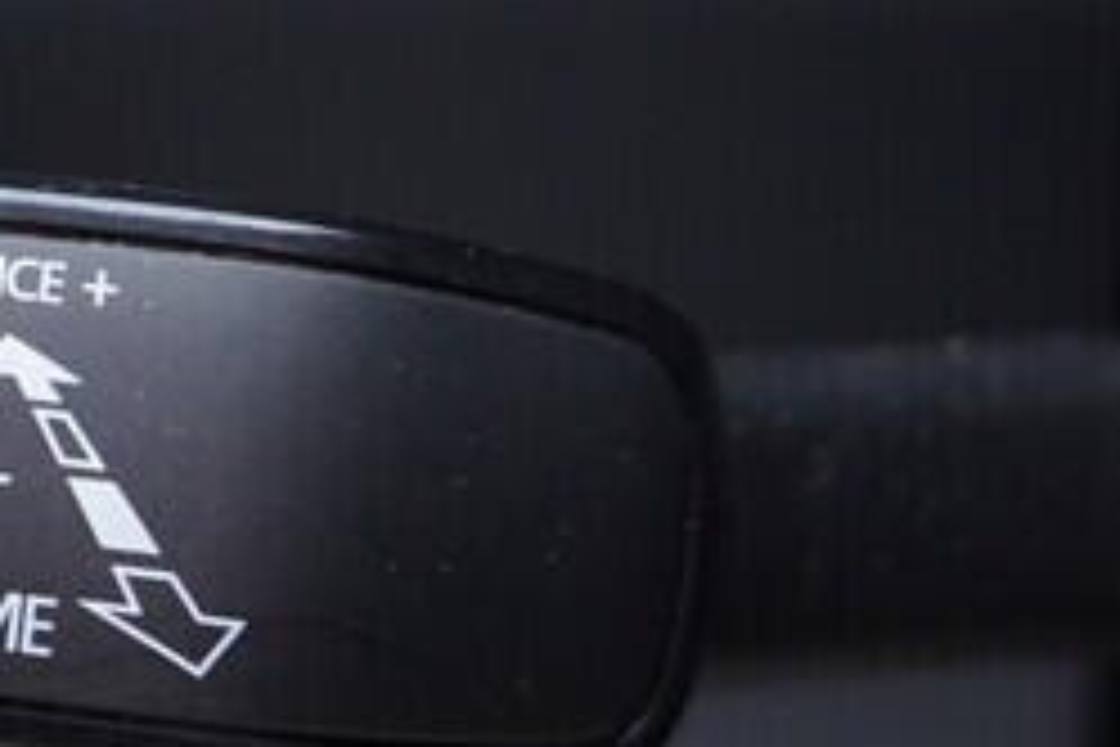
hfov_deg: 13.3
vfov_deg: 9.3
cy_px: 452
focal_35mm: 148
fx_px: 4604
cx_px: -360
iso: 400
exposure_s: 1/40
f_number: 2.8
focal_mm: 24
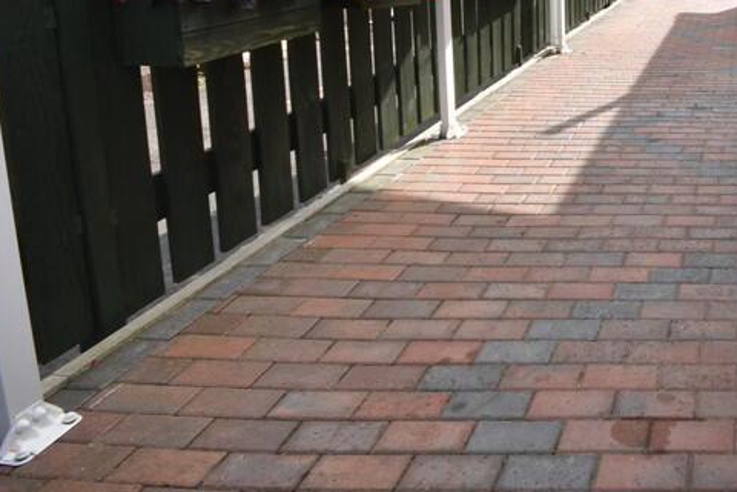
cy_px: -4
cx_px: 769
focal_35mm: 32
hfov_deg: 46.8
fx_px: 655
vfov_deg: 36.8
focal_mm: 10
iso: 280
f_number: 8
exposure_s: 1/500
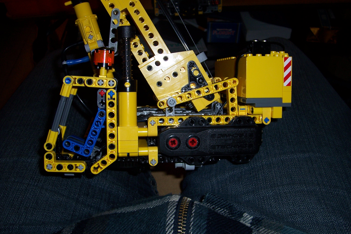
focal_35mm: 34
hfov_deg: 55.8
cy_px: 117
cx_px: 176
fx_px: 331
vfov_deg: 38.9
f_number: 2.7
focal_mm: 5.6
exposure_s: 1/60
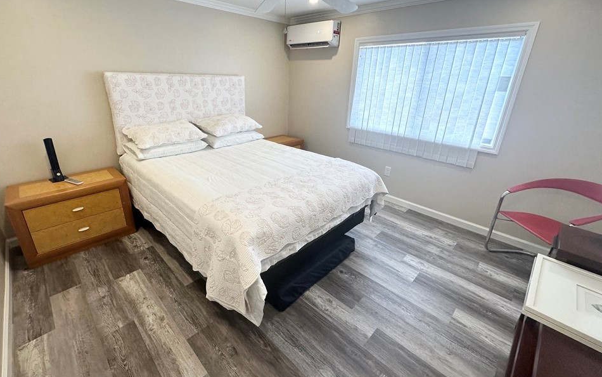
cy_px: 171
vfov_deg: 71.1
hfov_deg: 97.7
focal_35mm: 16
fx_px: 263
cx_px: 285
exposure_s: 1/120
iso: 125
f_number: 2.2
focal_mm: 2.22
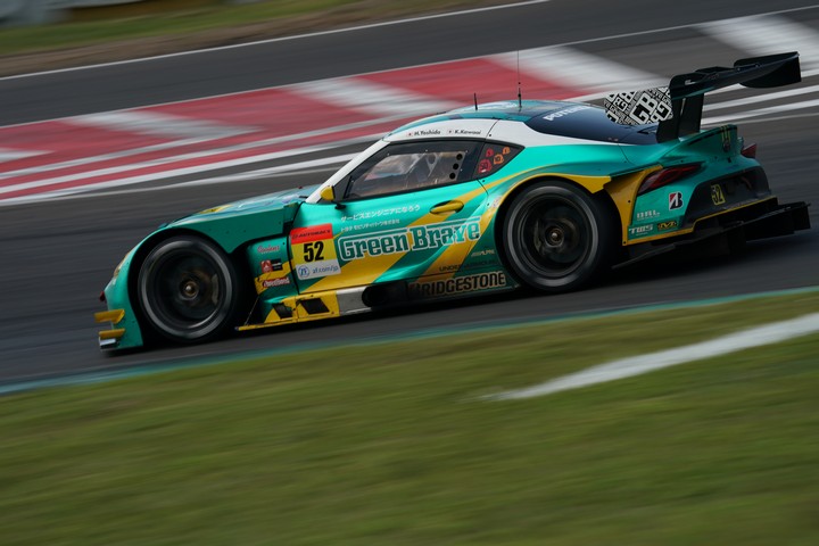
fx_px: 6711
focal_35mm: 295
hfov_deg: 7.0
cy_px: 273
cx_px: 410
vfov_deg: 4.7
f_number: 11
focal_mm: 295
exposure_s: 1/160
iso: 200
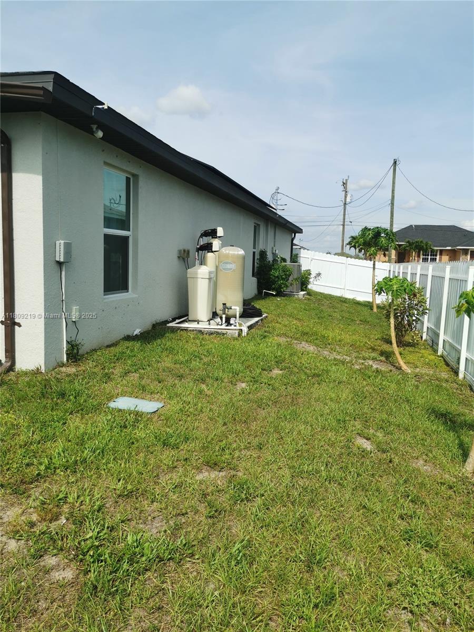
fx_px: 493
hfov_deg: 51.4
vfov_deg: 65.3
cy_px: 316
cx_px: 237
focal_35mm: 27
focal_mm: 5.56
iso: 50
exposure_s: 1/3650
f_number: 1.6
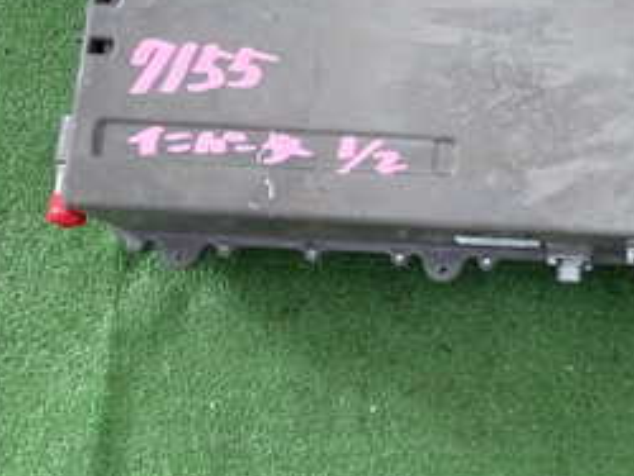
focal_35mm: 60
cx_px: 644
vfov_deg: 24.3
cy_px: 152
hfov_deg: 29.8
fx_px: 1100
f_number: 2
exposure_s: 1/40
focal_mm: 4.5
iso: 200
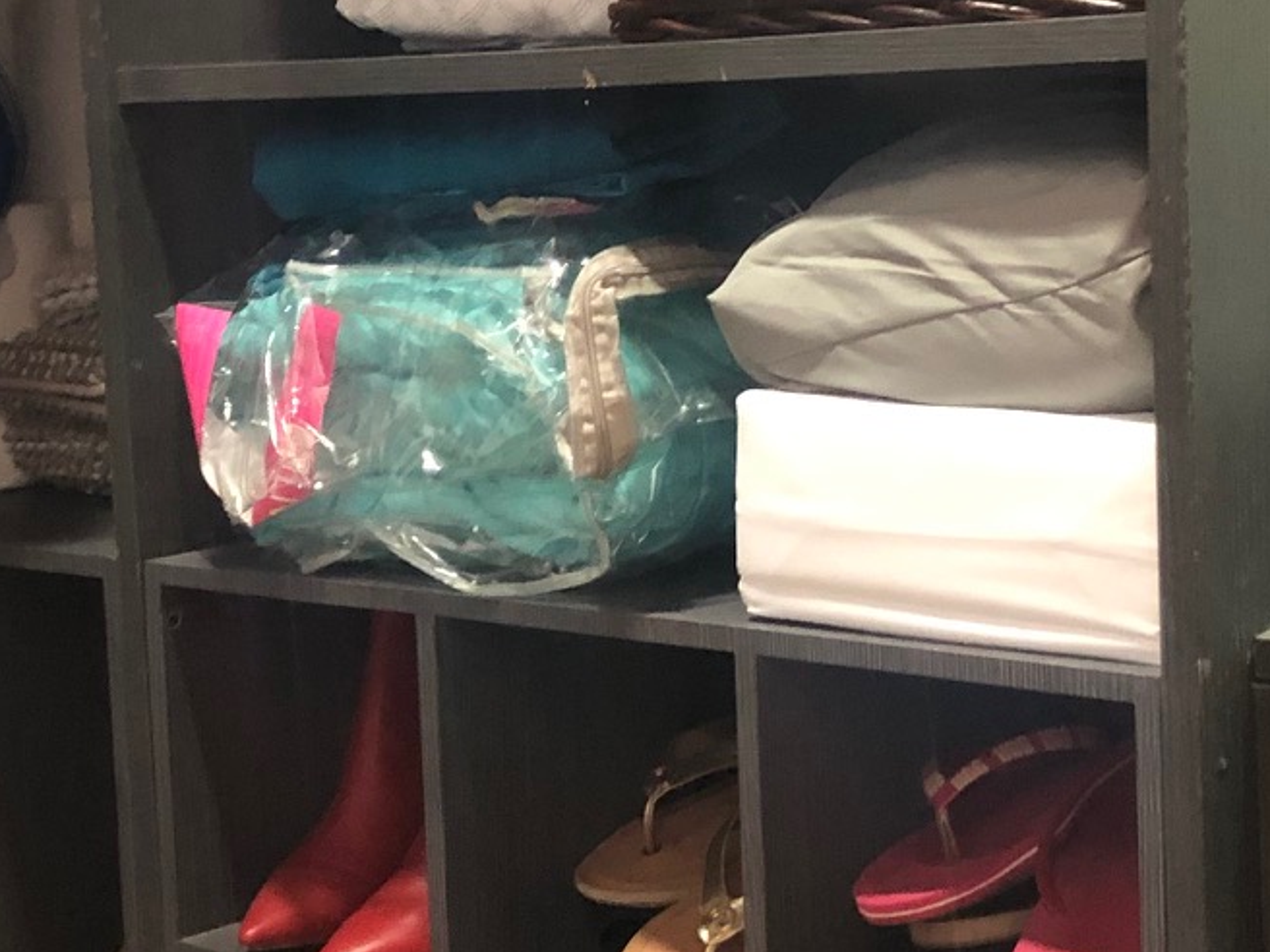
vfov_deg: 17.2
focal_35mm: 86
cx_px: 521
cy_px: 501
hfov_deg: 22.7
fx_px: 3155
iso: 100
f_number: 1.8
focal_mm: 3.99
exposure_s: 1/5
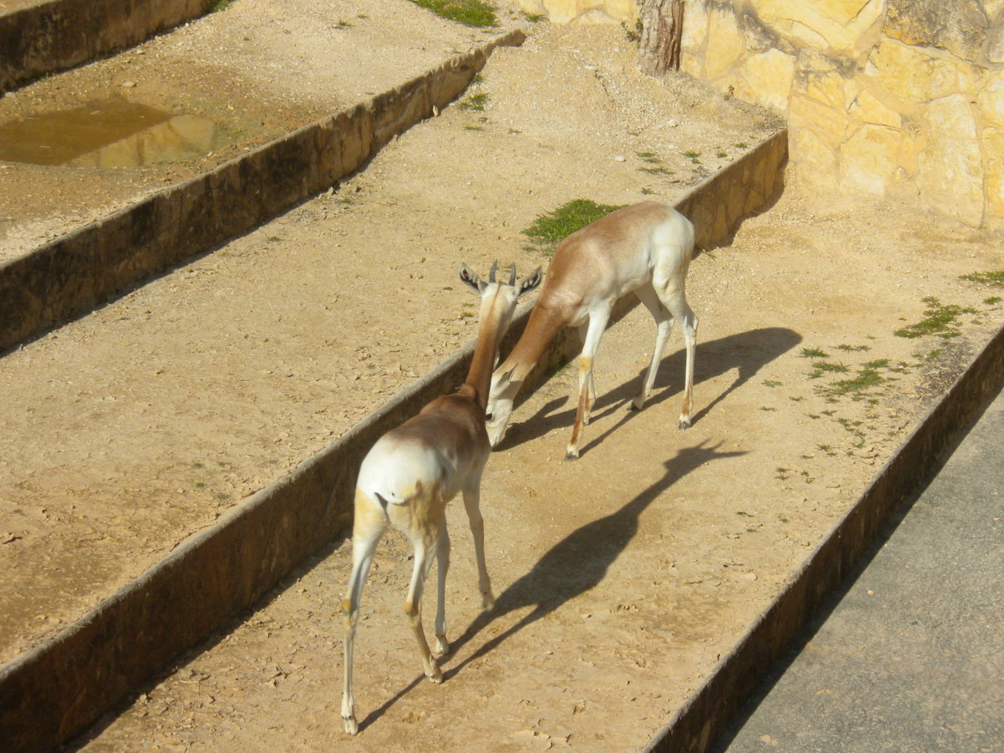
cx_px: 506
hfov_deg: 19.4
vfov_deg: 14.6
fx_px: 2929
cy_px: 379
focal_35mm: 101
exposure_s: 1/102
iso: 64
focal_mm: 17.7
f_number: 14
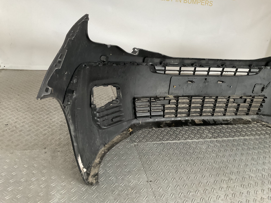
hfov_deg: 61.7
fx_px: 227
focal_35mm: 29
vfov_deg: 48.2
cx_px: 136
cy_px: 102
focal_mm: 3
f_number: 1.8
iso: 160
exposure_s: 1/50
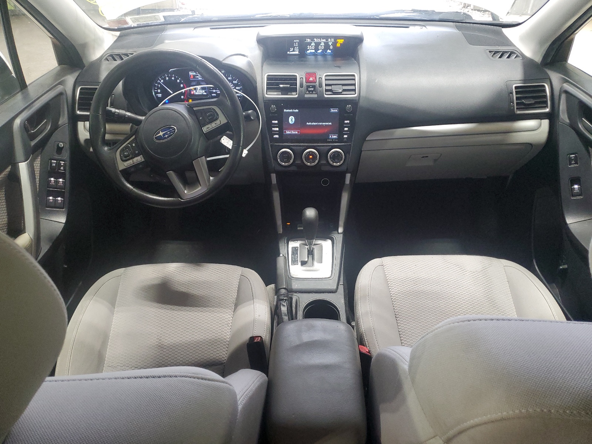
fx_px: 445
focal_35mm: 26
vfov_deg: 53.1
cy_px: 222
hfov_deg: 67.3
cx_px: 296
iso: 175
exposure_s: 1/60.2
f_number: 1.5
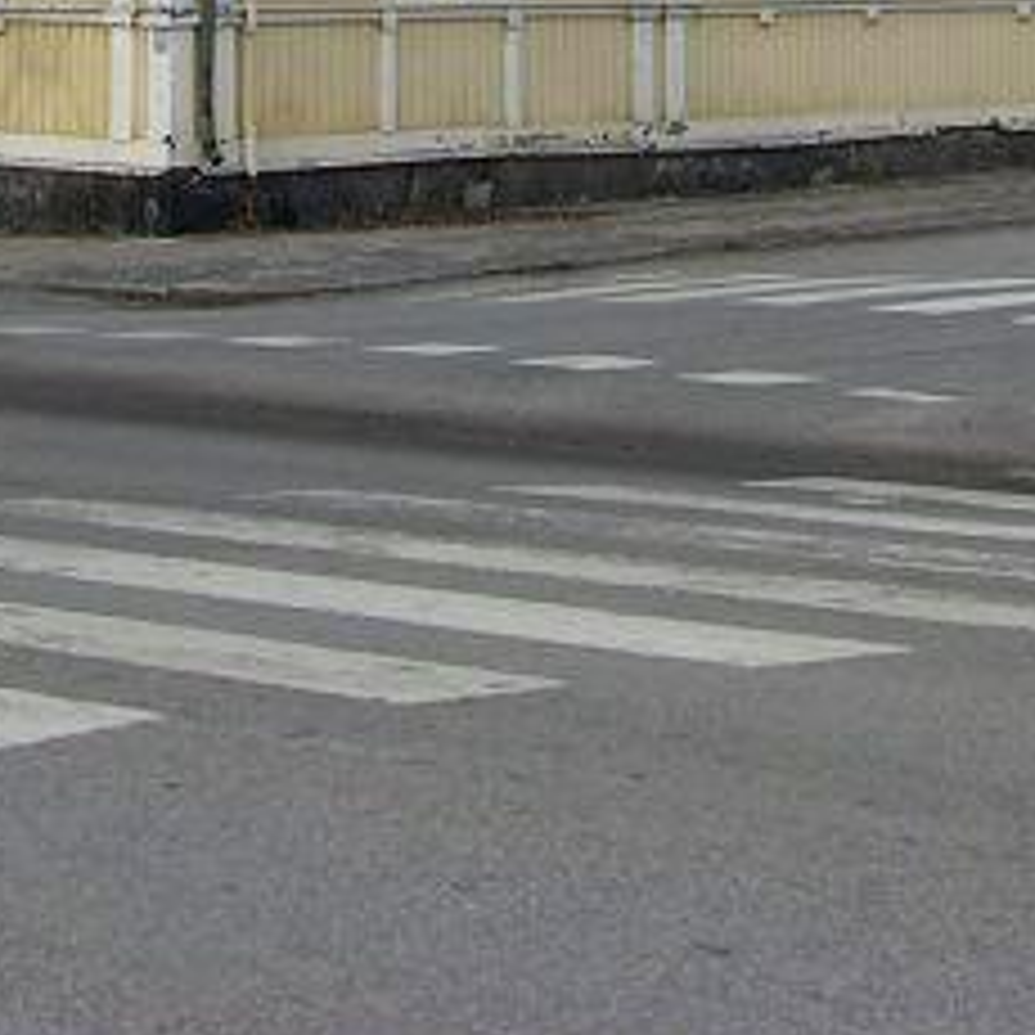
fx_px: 4465
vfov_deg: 12.8
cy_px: -292
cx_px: 400
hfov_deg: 13.2
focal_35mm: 132
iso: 100
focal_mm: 6.6
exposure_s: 1/504
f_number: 3
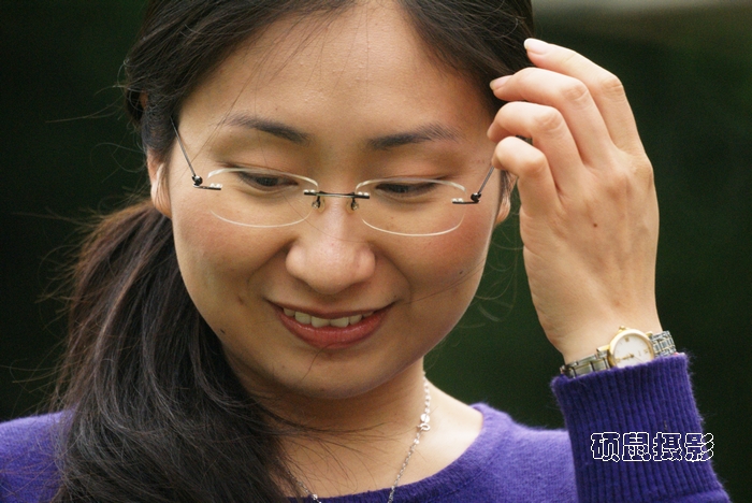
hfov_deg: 2.7
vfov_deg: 1.8
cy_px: 252
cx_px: 376
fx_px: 15679
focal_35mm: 750
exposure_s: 1/500
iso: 400
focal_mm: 500
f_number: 8
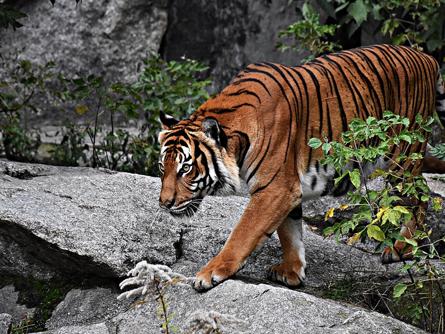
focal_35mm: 247
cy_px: 170
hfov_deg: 8.0
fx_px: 3176
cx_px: 235
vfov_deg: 6.0
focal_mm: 140
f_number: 5.6
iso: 2500
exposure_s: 1/500
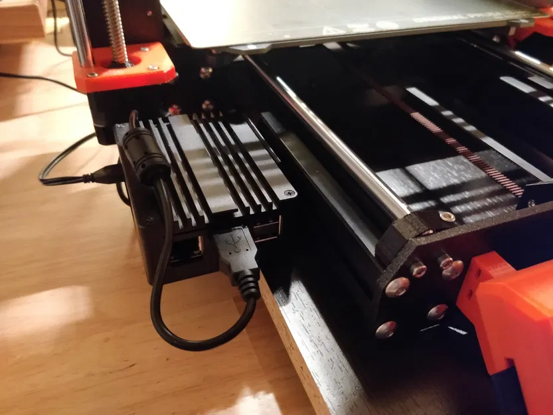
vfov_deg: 56.8
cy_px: 208
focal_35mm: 24
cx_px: 276
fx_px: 383
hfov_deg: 71.6
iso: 6400
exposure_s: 1/17
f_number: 1.7
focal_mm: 4.1
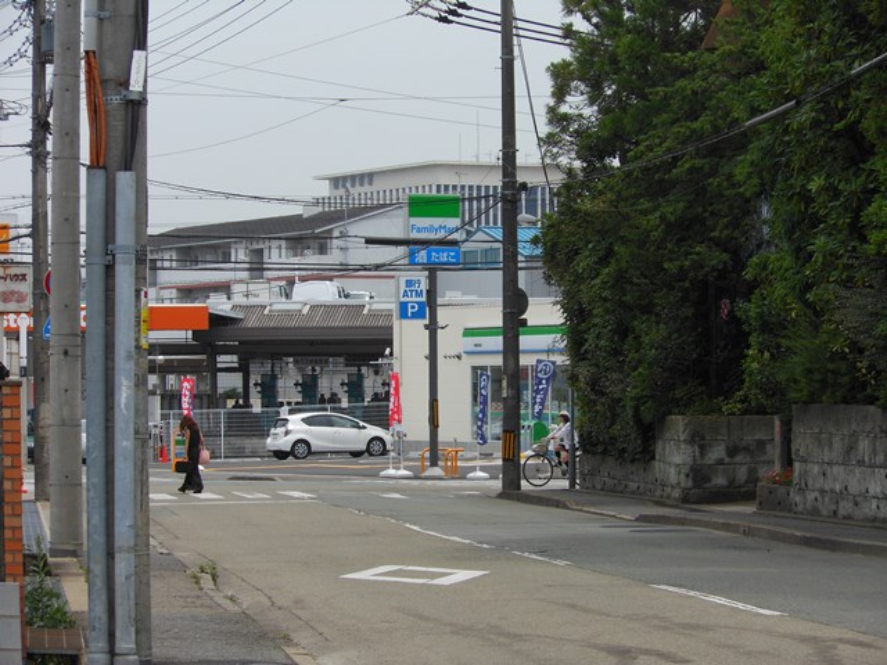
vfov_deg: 10.5
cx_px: 444
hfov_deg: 14.0
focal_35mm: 141
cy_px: 332
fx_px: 3613
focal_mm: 25.3
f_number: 5.5
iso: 80
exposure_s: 1/500
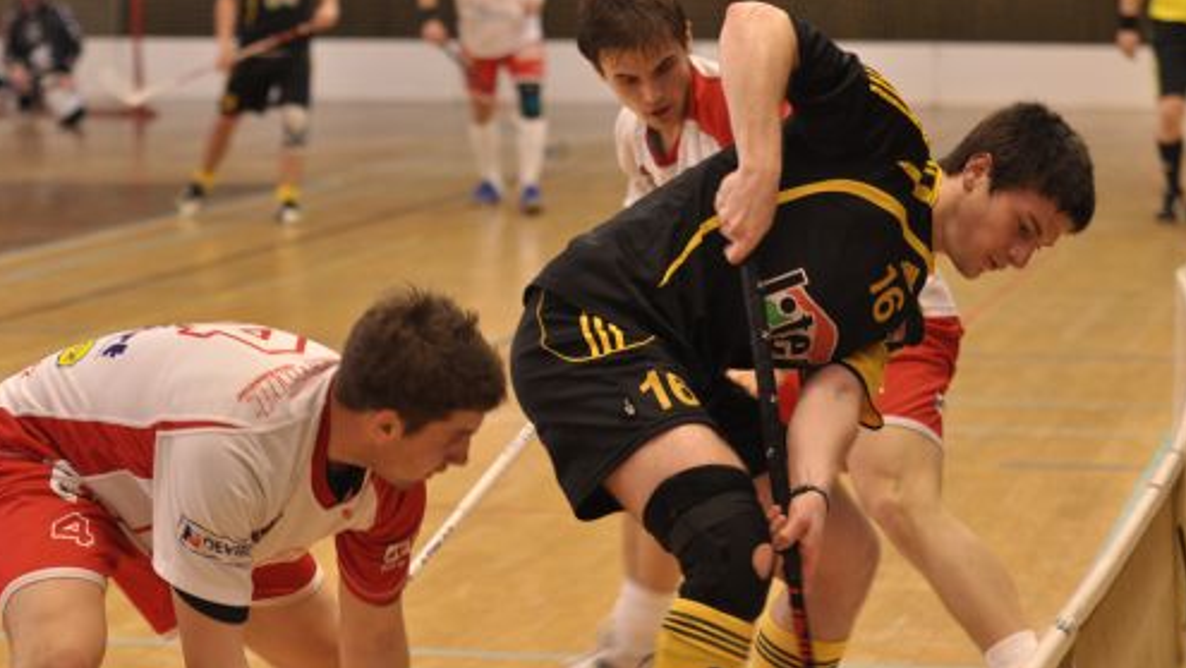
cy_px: 379
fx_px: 3839
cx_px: 565
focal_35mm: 122
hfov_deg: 17.6
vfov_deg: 10.0
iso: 500
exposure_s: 1/100
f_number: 3.5
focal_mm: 70
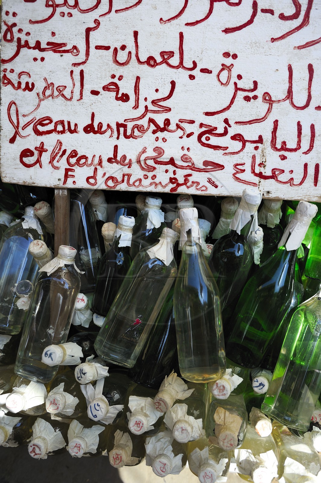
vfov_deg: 63.7
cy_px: 242
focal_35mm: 29
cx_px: 160
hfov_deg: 44.9
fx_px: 389
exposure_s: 1/1000
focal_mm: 29
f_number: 4
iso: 200
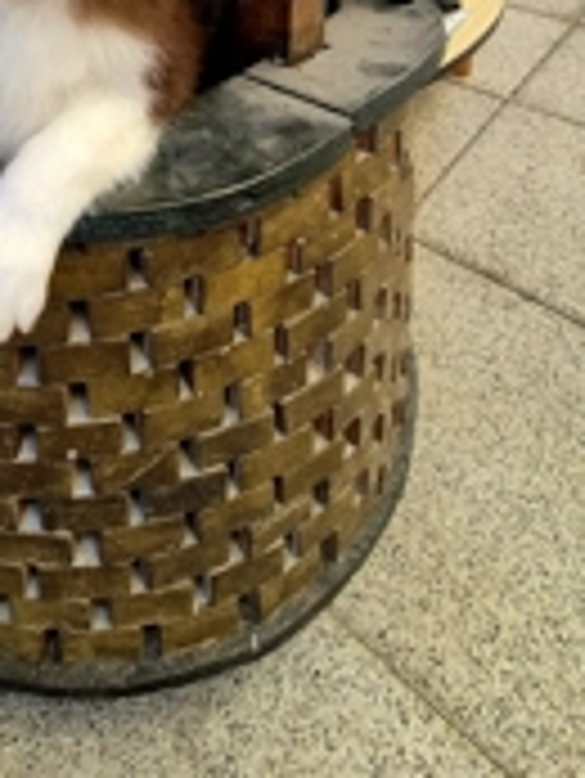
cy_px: -117
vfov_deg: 43.2
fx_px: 675
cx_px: 144
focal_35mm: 30
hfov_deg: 45.2
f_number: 2.2
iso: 160
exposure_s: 1/370
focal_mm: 2.2
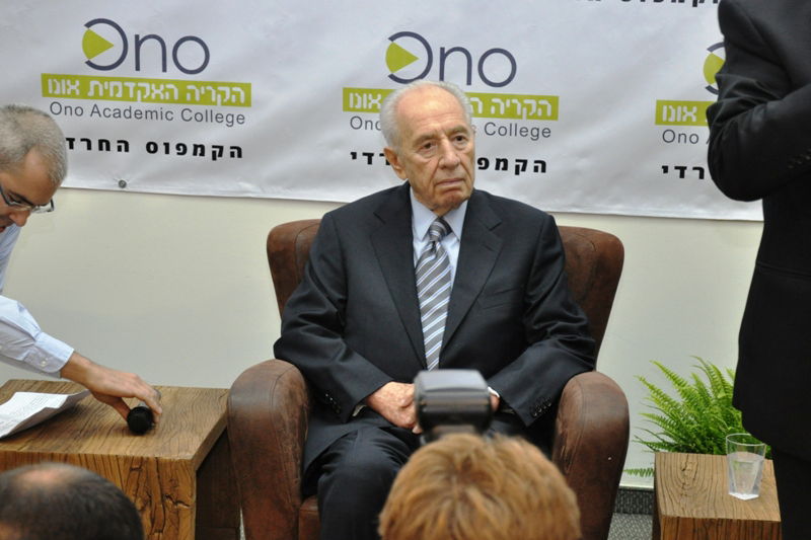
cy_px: 270
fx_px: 1757
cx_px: 406
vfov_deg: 17.5
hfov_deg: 26.0
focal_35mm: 78
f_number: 5
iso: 800
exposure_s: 1/60
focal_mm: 52
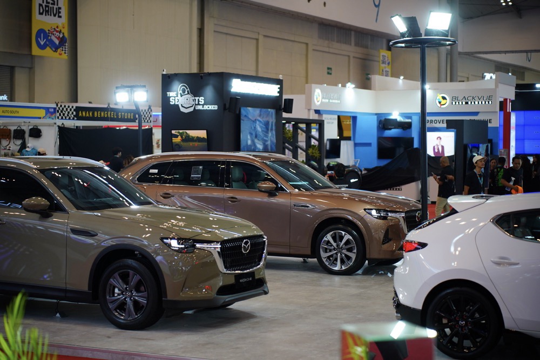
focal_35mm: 75
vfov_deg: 18.2
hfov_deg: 27.0
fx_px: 1125
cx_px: 270
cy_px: 180
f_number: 2.8
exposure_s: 1/250
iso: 640
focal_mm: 75
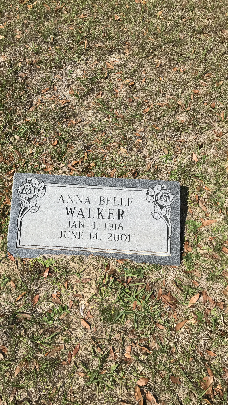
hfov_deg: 37.4
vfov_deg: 62.6
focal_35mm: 31
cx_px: 79
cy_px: 200
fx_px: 333
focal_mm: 3.99
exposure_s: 1/2660
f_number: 1.8
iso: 20
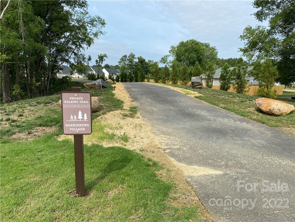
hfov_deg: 67.3
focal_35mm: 26
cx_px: 148
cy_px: 111
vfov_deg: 53.1
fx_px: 222
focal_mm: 4.25
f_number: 1.8
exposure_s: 1/2315
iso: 32
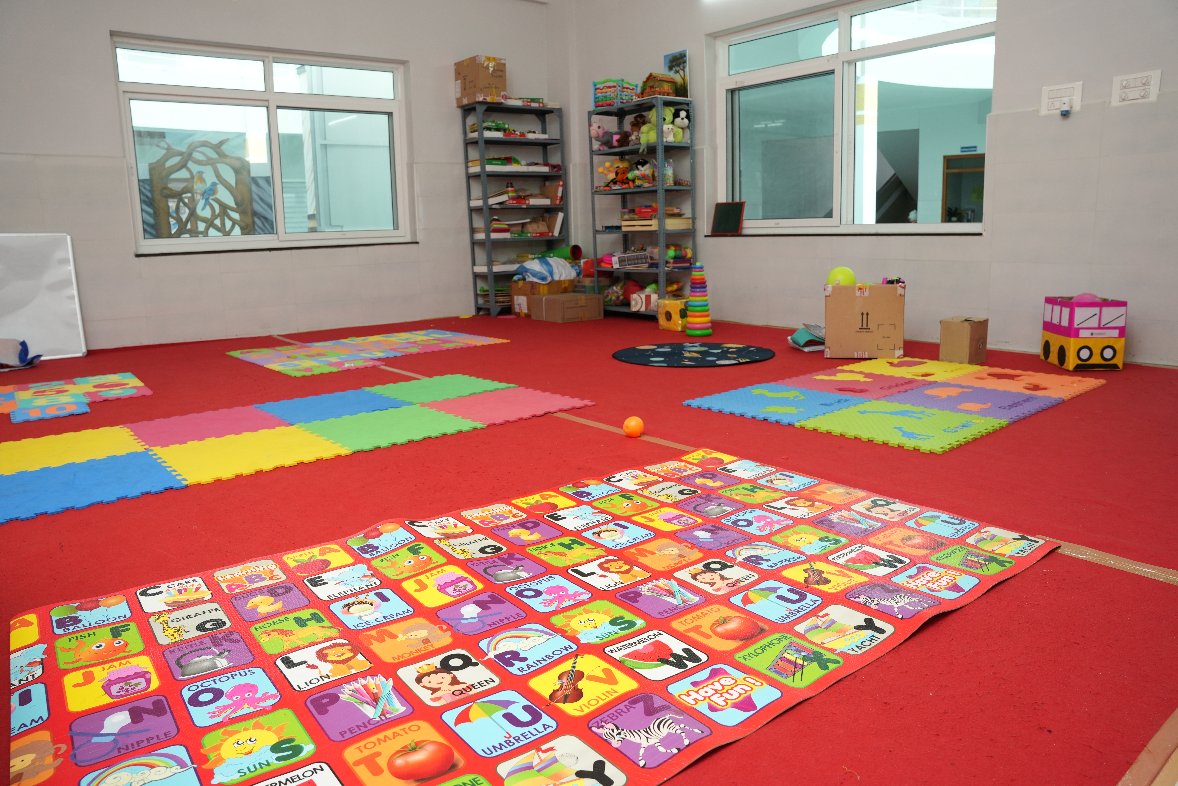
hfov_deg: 73.7
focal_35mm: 24
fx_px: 785
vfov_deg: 53.1
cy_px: 393
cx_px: 589
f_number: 5.6
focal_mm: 24
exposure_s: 1/80
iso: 800
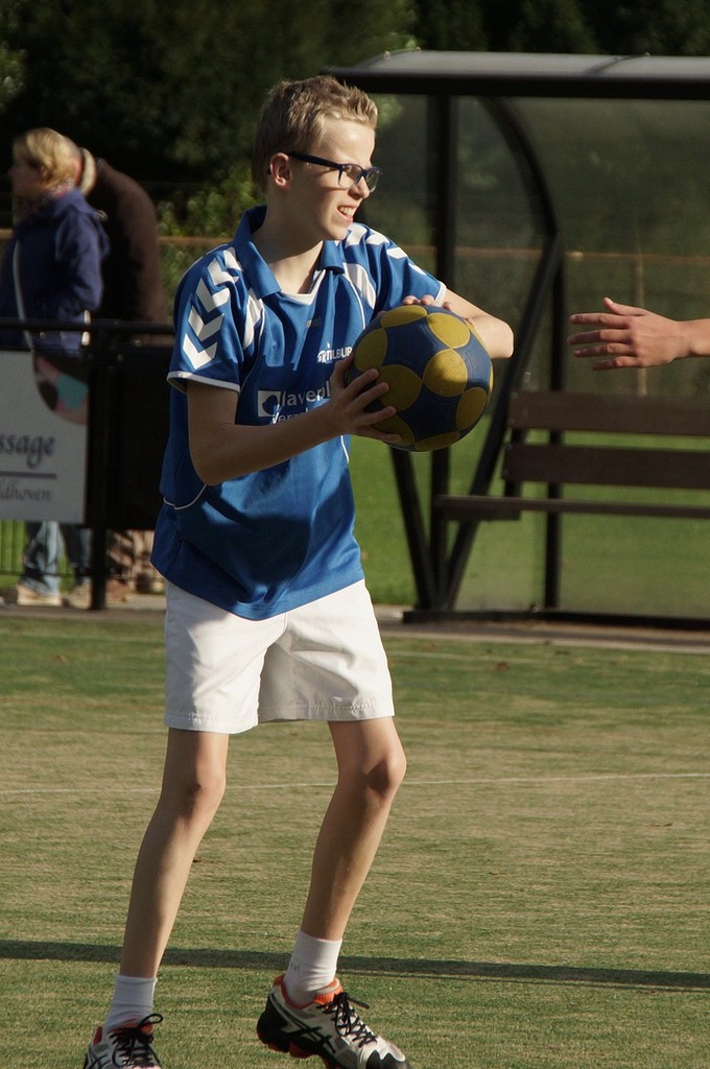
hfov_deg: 6.5
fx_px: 6229
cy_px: 534
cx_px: 355
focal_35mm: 210
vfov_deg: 9.8
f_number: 8
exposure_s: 1/800
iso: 200
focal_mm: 140
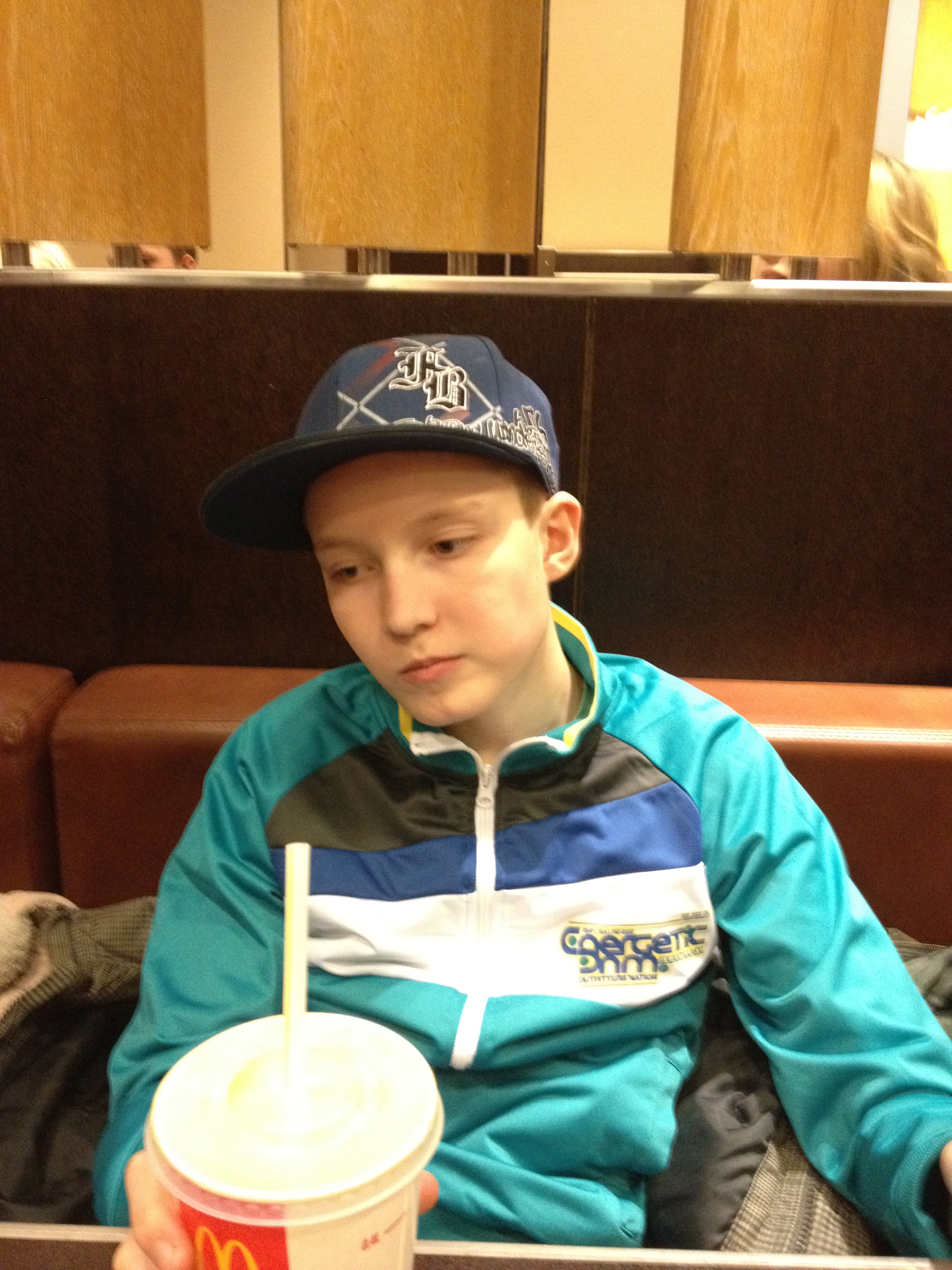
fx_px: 1283
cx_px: 476
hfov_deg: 40.7
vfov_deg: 52.6
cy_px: 635
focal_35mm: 35
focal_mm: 4.28
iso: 500
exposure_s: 1/15
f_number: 2.4
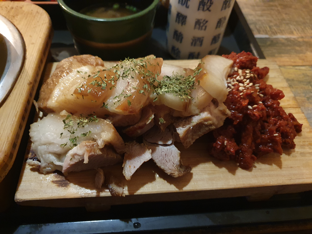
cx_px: 156
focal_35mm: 26
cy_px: 117
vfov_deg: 53.1
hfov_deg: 67.3
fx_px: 234
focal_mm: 4.32
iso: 640
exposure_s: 1/13
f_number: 1.5
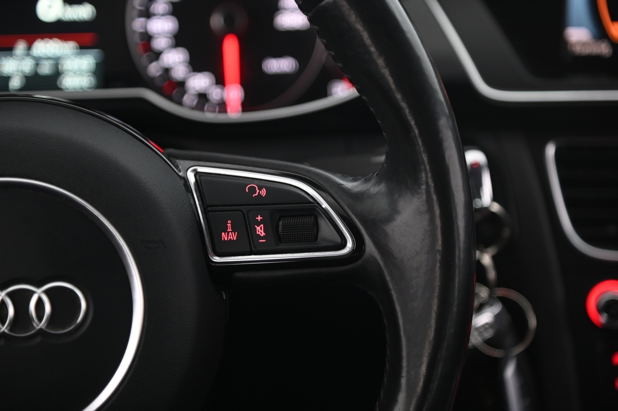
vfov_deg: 11.4
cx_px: 309
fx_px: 2058
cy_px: 206
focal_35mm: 120
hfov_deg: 17.1
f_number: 4
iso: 2000
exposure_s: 1/20
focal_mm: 120
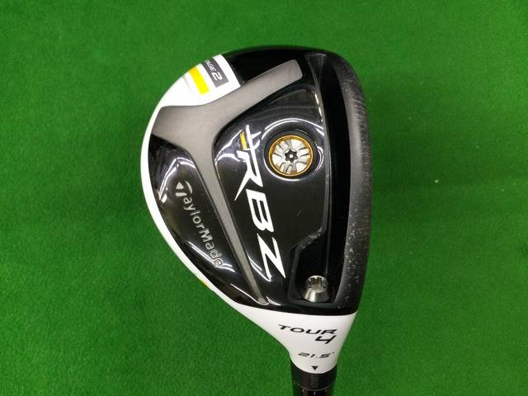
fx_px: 473
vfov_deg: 45.4
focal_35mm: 31
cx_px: 264
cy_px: 198
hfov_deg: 58.4
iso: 80
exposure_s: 1/30
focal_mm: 3.3
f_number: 2.4
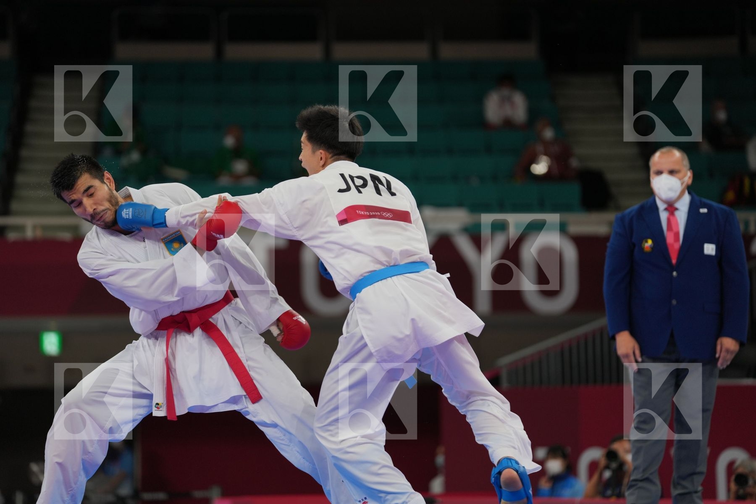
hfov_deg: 12.0
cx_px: 378
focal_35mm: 171
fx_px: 3591
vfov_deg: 8.0
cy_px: 252
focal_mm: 171
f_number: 2.8
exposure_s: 1/1000
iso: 500
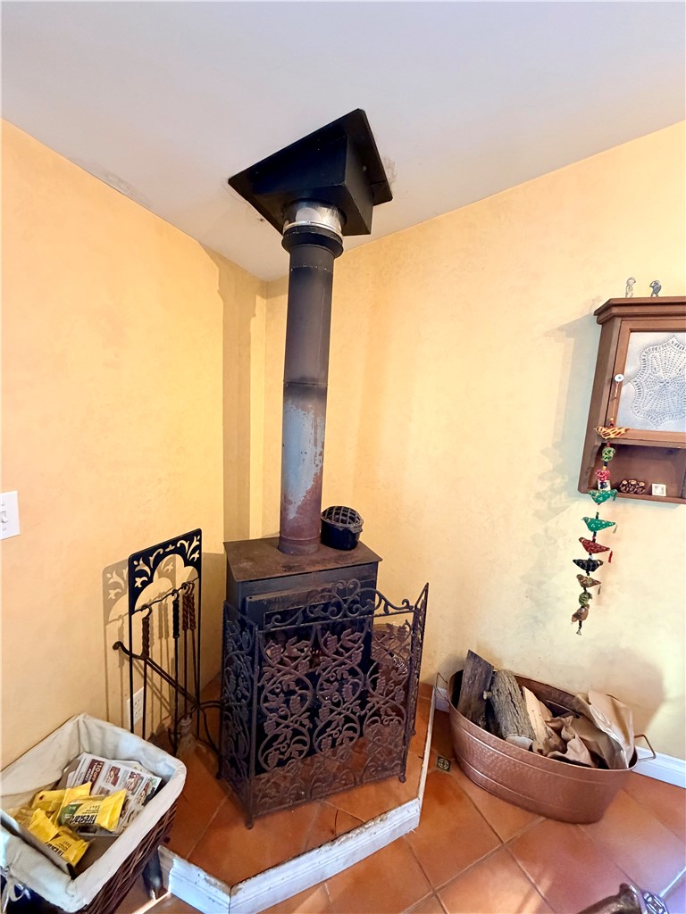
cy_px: 457
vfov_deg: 102.1
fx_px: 370
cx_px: 343
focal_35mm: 14
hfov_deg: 85.7
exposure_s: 1/60
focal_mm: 2.22
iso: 640
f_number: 2.2
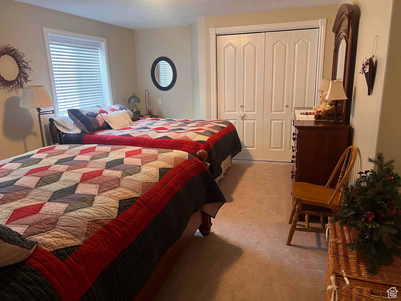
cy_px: 150
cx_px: 200
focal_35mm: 26
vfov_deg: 53.1
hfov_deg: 67.3
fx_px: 301
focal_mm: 5.7
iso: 400
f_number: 1.5
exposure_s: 1/40
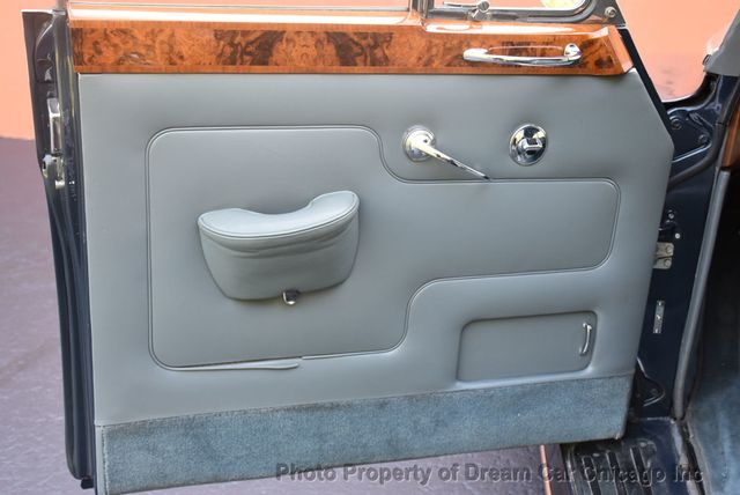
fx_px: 988
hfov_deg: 41.1
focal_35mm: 48
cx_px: 370
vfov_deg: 28.1
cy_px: 248
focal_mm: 32
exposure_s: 1/125
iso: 800
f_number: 5.6
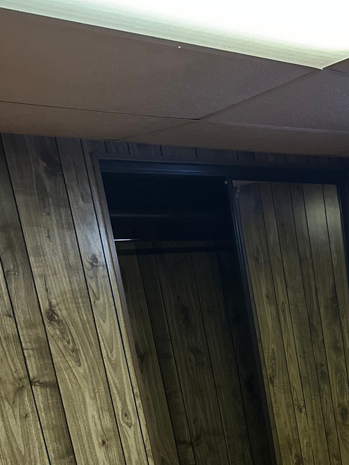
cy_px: 493
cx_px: 391
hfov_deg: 24.6
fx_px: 739
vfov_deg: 31.5
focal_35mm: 55
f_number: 1.78
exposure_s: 1/32
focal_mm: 6.86
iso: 1000
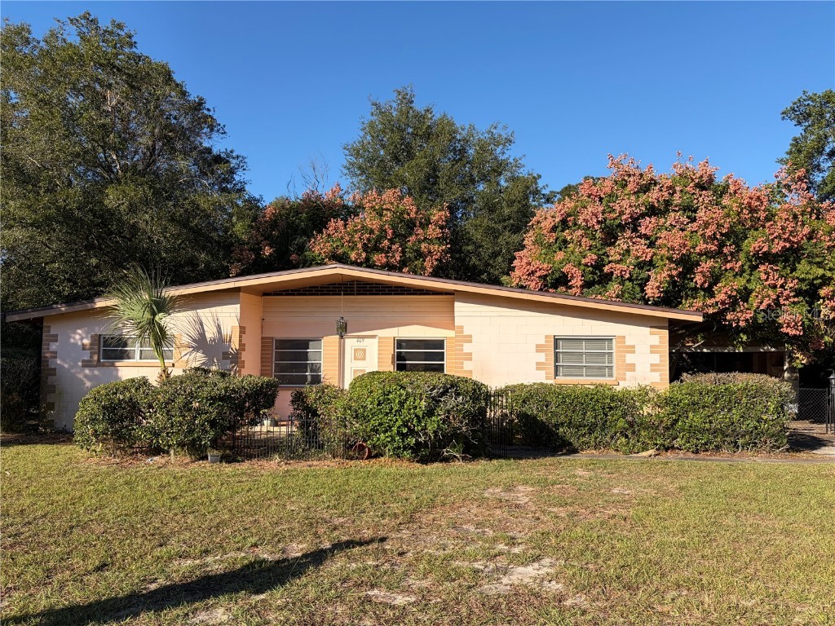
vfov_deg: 53.1
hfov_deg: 67.3
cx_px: 418
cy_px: 313
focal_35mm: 26
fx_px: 627
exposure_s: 1/2865
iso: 64
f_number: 1.6
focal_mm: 5.96
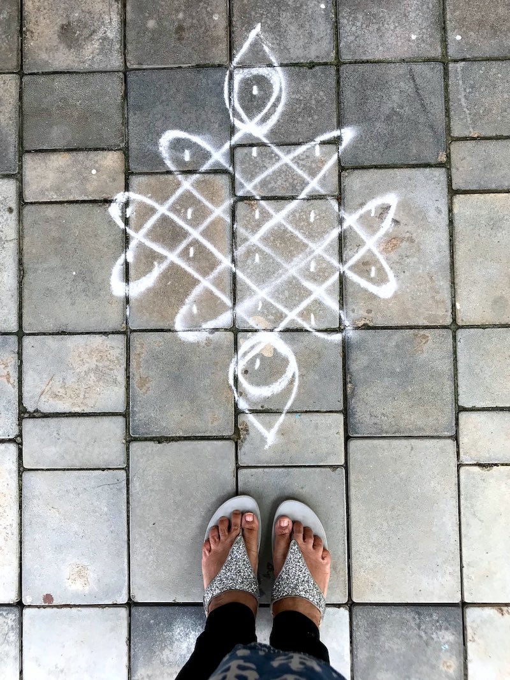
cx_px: 255
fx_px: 550
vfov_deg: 63.4
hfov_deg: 49.7
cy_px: 340
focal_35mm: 28
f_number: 1.8
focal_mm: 3.99
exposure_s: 1/598
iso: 20
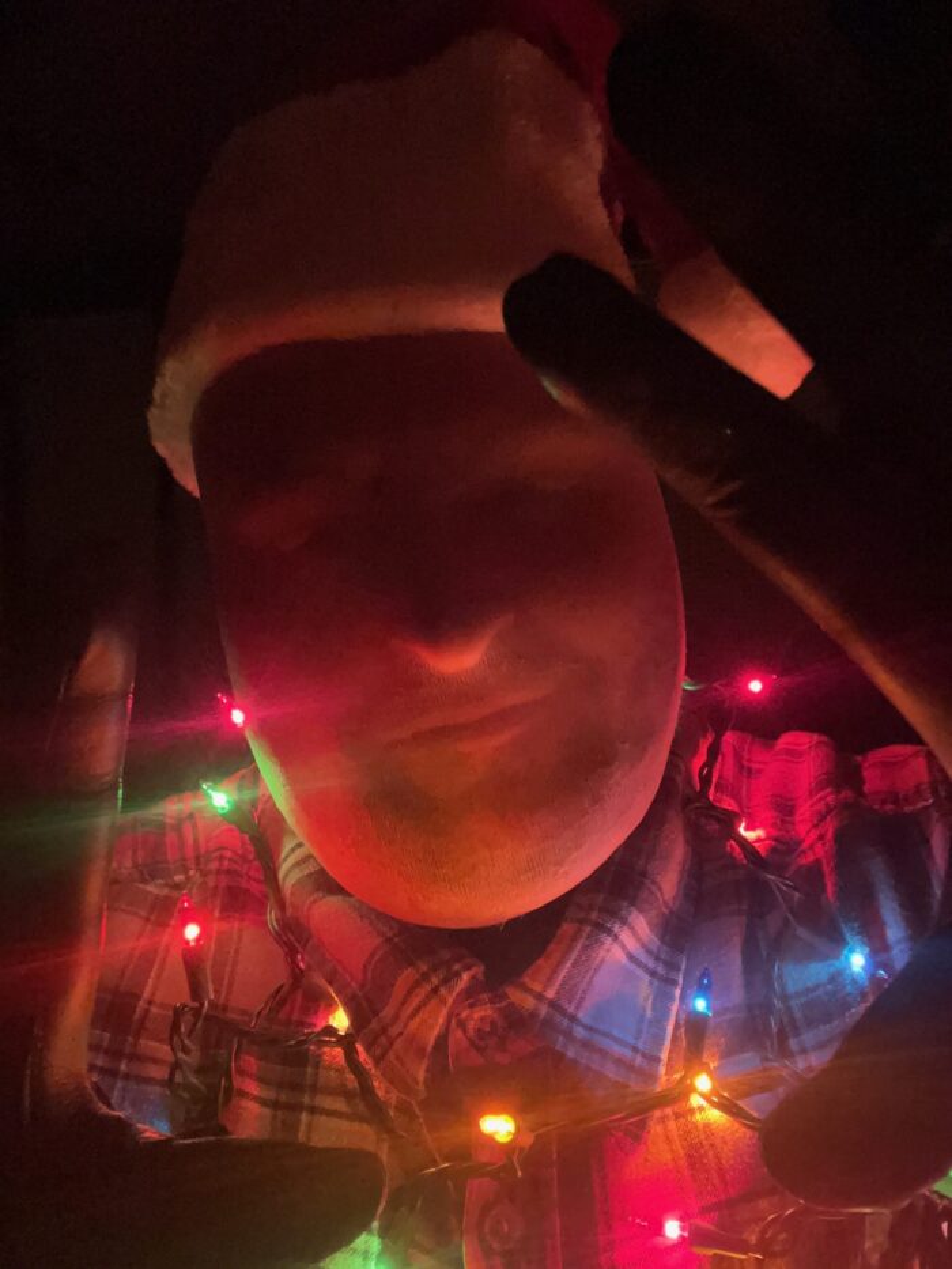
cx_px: 476
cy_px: 634
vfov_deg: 60.0
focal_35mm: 30
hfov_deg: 46.8
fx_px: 1100
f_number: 2.2
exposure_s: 1/15
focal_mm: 2.71
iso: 1250
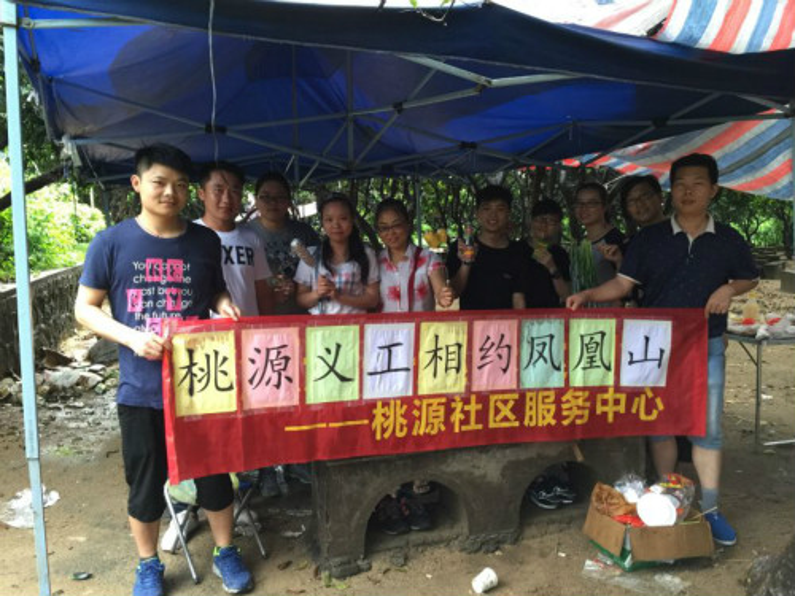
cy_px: 298
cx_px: 398
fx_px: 666
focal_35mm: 29
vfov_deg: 48.2
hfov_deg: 61.7
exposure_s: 1/17
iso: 100
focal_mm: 4.15
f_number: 2.2
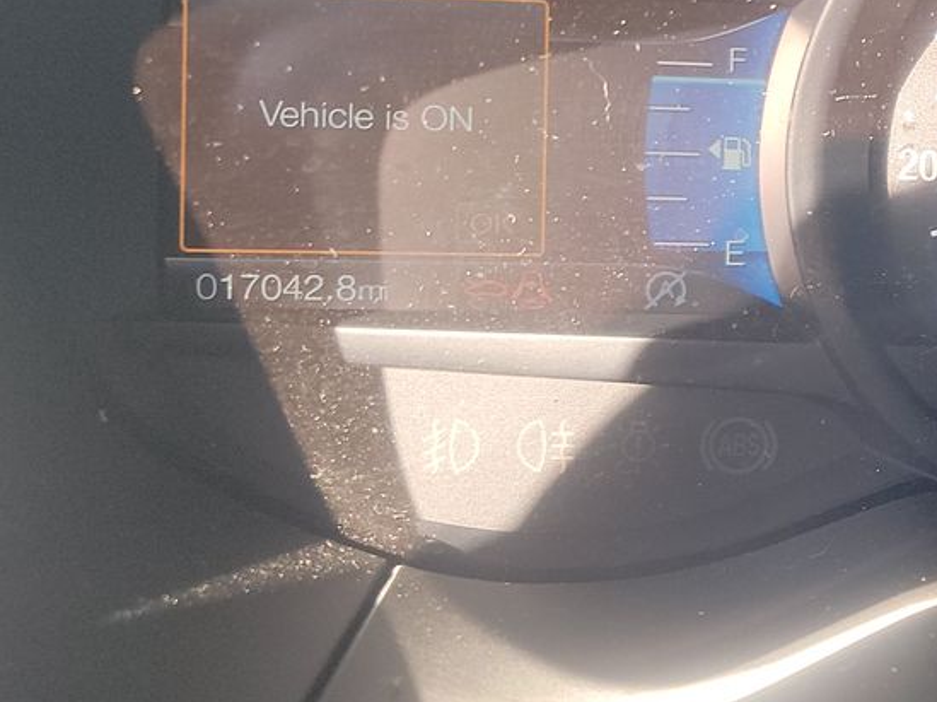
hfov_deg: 23.9
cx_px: 1270
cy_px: 198
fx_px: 1894
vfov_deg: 20.9
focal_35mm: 70
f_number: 1.8
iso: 103
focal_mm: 6.7
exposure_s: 1/59
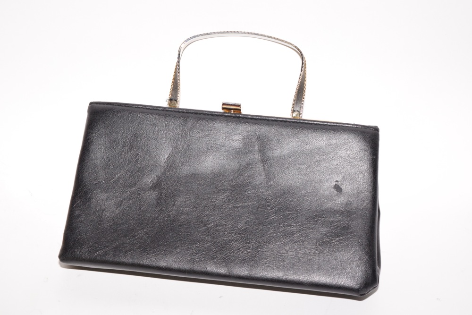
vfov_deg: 16.6
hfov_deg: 24.6
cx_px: 236
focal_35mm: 82
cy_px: 158
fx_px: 1082
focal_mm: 55
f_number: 5.6
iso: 1100
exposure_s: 1/60
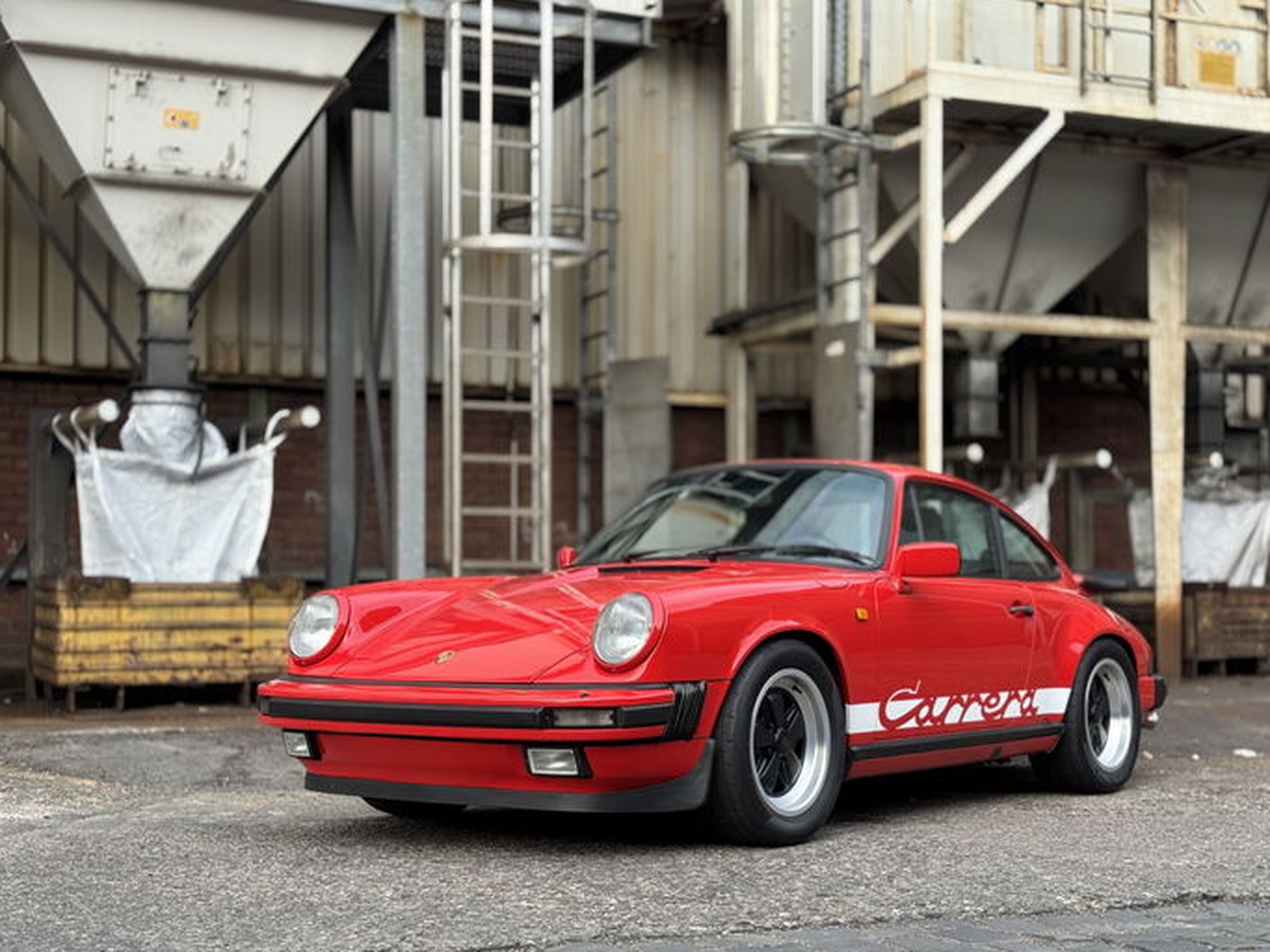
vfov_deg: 27.0
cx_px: 690
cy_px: 515
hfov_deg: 35.5
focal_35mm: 54
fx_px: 1981
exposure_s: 1/211
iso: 50
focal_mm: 6.76
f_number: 1.78
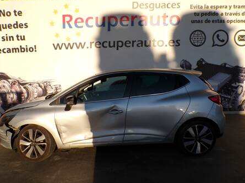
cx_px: 123
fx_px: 184
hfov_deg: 67.3
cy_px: 96
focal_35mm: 26
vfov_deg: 53.0
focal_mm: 4.3
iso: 100
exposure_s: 1/400
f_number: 5.8
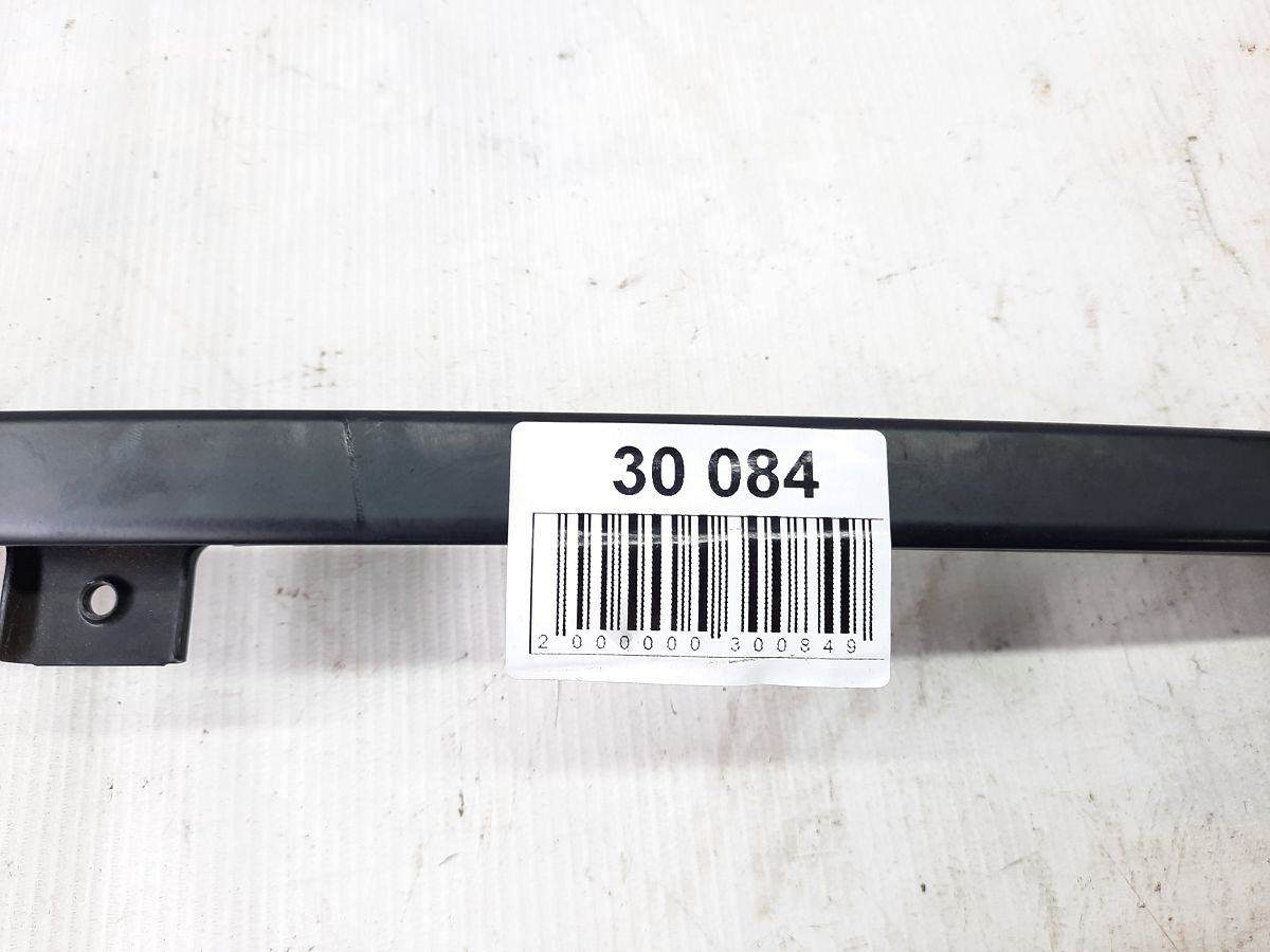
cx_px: 635
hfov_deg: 69.4
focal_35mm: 25
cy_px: 476
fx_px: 917
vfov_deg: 54.9
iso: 50
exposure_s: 1/50
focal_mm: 4.6
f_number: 2
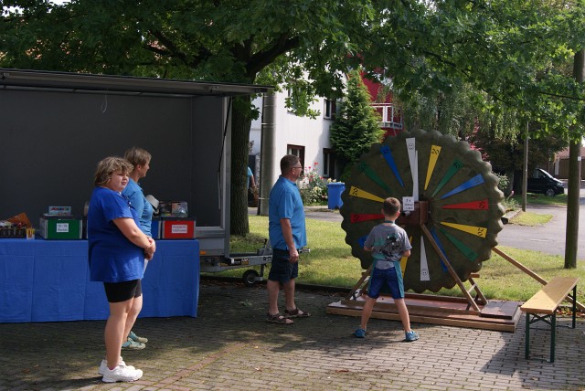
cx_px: 292
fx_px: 732
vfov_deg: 29.9
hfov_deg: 43.6
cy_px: 196
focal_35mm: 45
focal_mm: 30
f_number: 7.1
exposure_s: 1/160
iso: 100
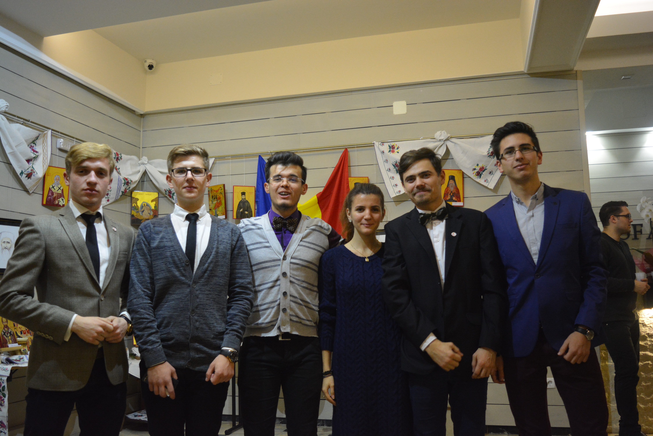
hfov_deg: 57.2
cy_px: 218
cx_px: 326
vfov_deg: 40.0
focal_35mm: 33
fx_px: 599
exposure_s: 1/30
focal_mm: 22
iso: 2200
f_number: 3.8
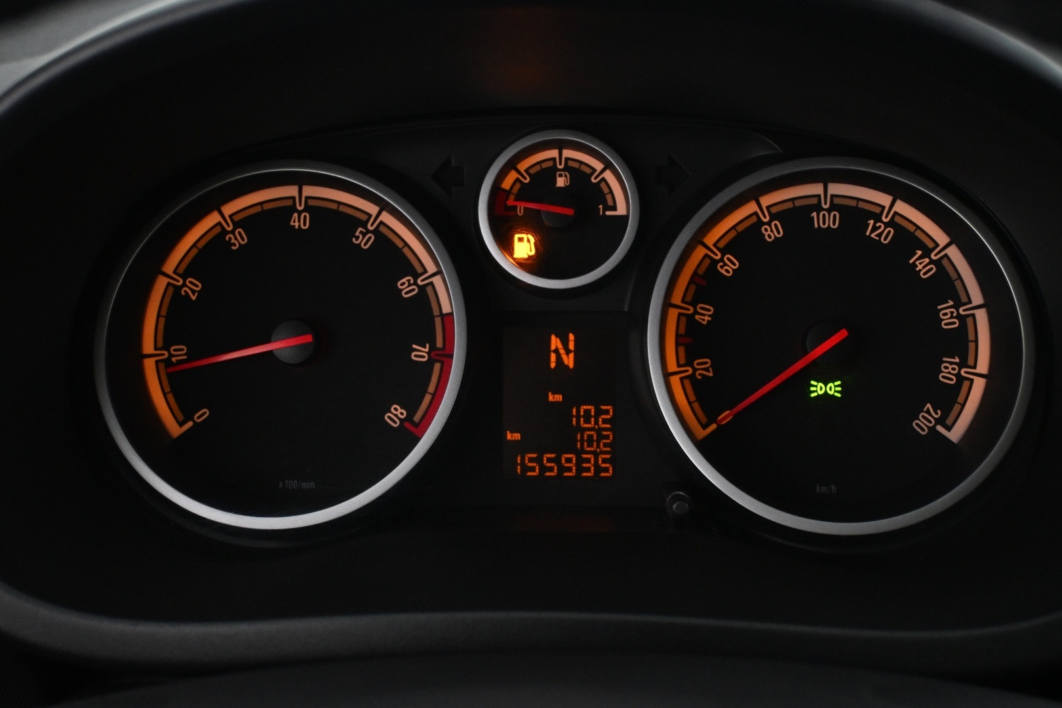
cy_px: 354
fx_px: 1438
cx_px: 531
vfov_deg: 27.7
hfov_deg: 40.5
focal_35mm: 49
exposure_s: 1/60
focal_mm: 32.5
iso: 3600
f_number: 5
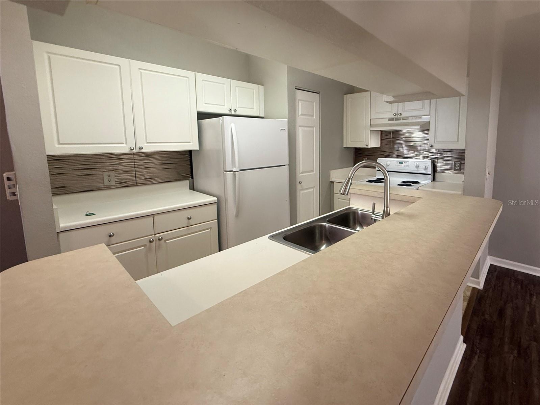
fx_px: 218
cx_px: 270
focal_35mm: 14
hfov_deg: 102.1
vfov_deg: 85.7
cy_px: 202
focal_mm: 2.22
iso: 200
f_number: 2.2
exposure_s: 1/60
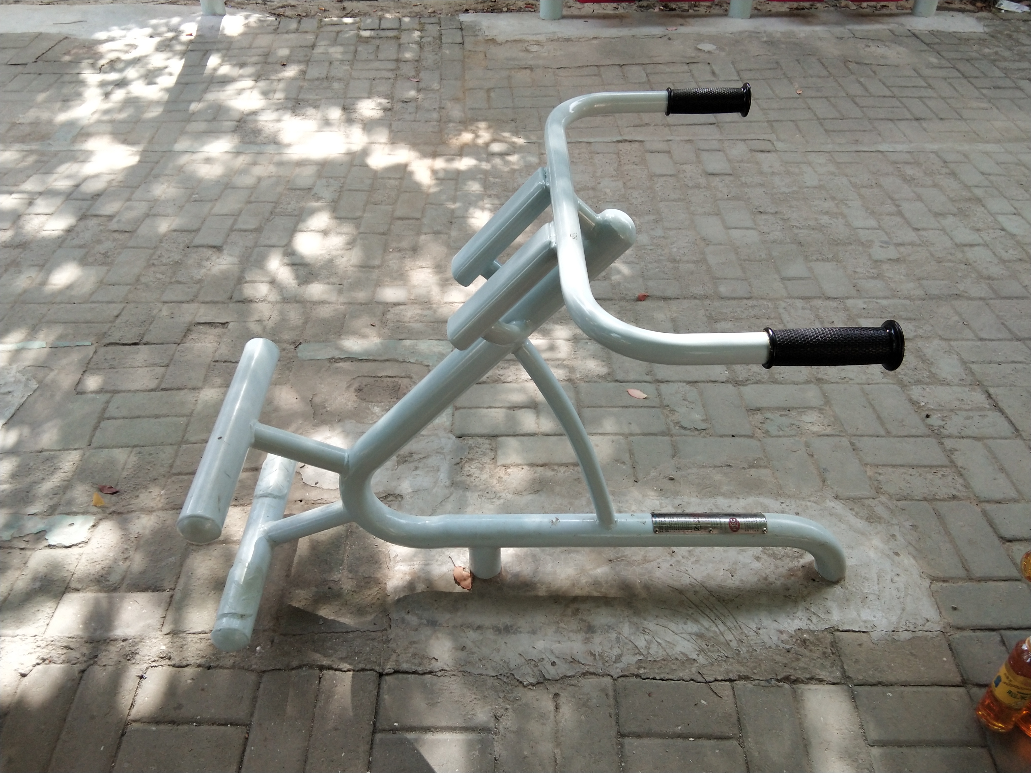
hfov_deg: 58.4
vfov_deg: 45.4
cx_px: 516
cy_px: 386
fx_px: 923
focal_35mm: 31
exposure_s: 1/100
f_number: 2.2
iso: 64
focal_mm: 3.69
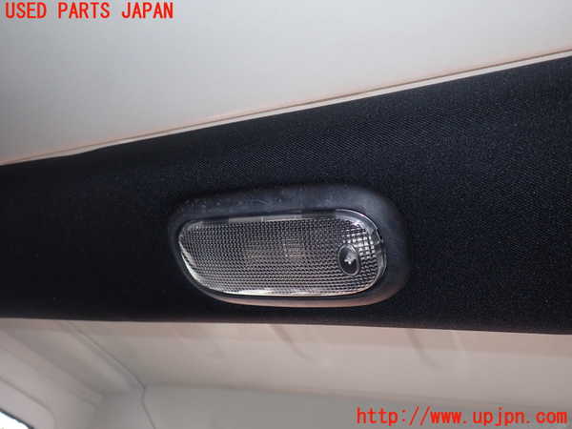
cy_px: 214
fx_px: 496
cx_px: 286
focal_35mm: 30
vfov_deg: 46.8
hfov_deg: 60.0
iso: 200
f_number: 2.3
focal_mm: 5.4
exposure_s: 1/30
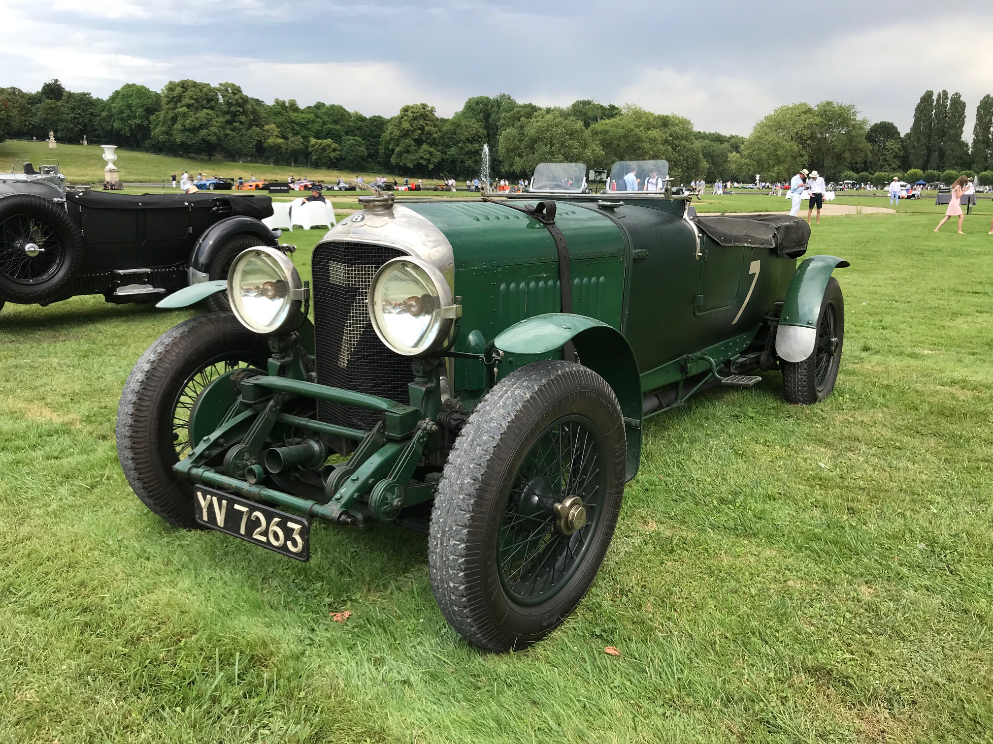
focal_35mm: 28
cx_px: 496
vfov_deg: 49.7
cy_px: 372
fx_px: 803
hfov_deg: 63.4
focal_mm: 3.99
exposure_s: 1/736
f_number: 1.8
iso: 20
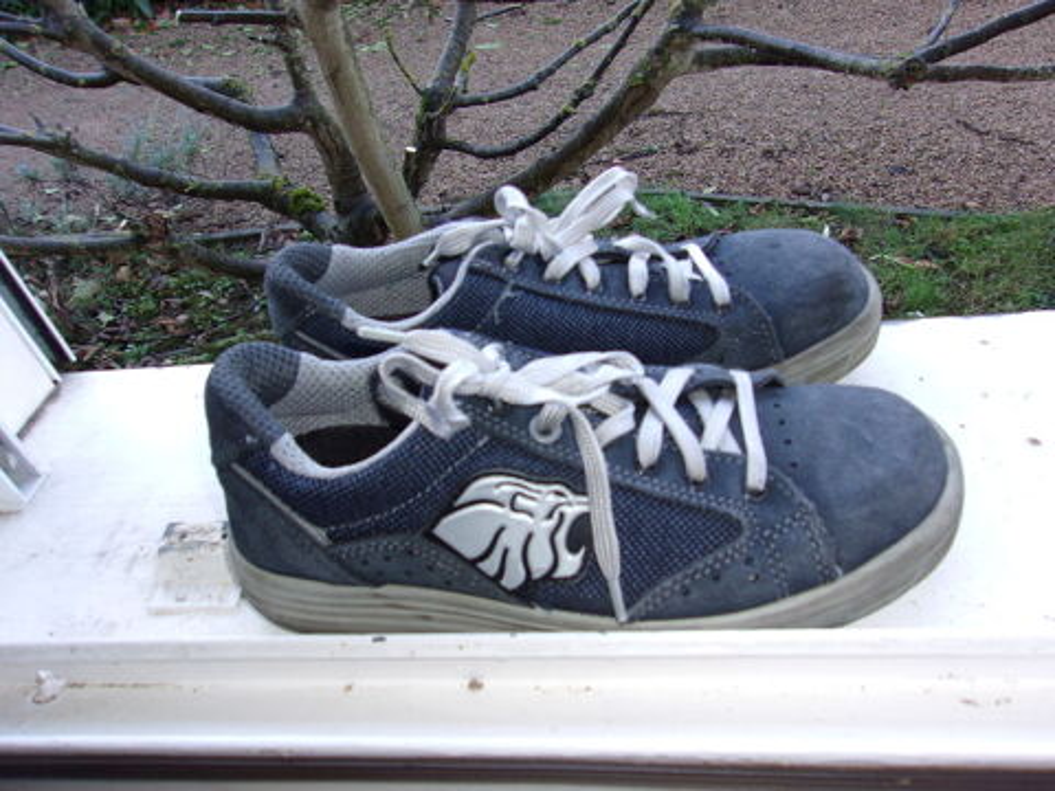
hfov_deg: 65.3
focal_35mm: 27
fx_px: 823
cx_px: 528
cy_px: 396
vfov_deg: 51.4
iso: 92
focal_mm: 4.9
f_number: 3
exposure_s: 1/34
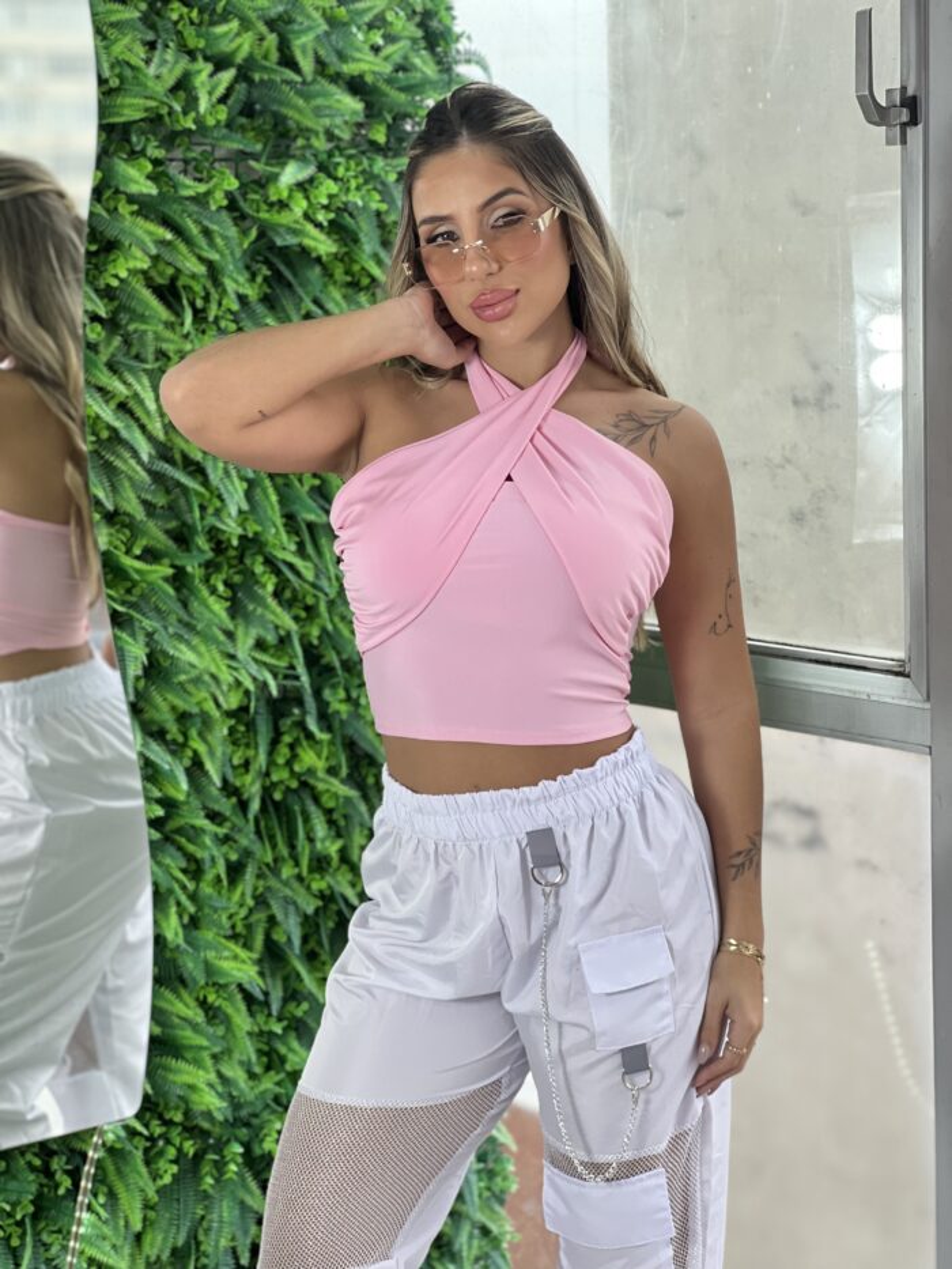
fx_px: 2823
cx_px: 476
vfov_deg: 25.3
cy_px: 634
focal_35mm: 77
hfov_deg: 19.1
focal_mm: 9
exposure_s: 1/120
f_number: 2.8
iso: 100
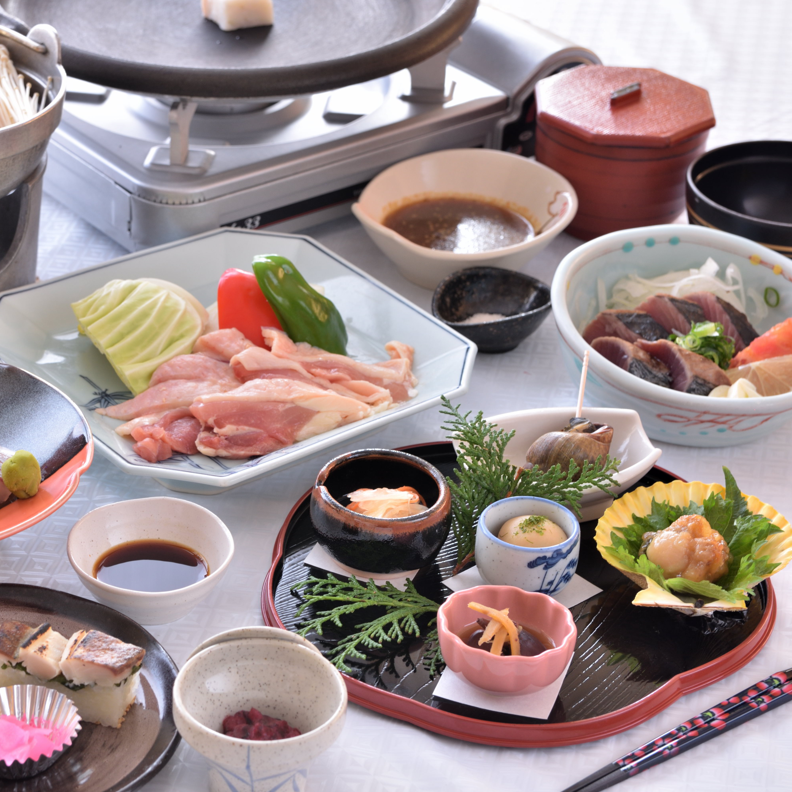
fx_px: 2485
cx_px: 205
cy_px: 396
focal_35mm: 96
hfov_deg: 18.0
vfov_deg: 18.1
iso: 100
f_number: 6.3
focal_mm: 50
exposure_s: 1/10
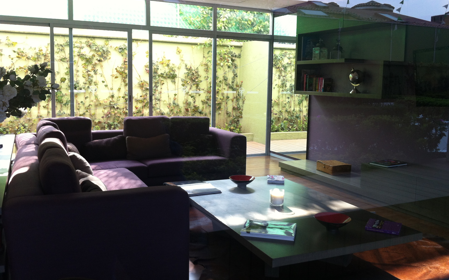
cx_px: 230
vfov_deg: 33.6
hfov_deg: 51.5
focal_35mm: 38
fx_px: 465
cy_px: 129
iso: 80
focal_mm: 3.85
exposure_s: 1/60
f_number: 2.8
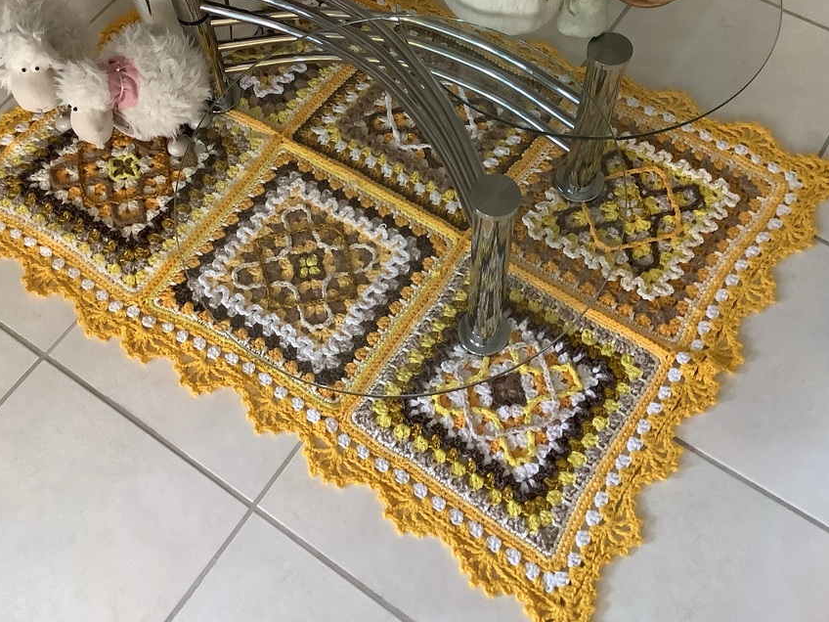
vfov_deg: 36.7
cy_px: 246
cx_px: 375
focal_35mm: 39
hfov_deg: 47.8
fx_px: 934
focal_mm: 3.3
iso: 320
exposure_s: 1/33
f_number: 2.4
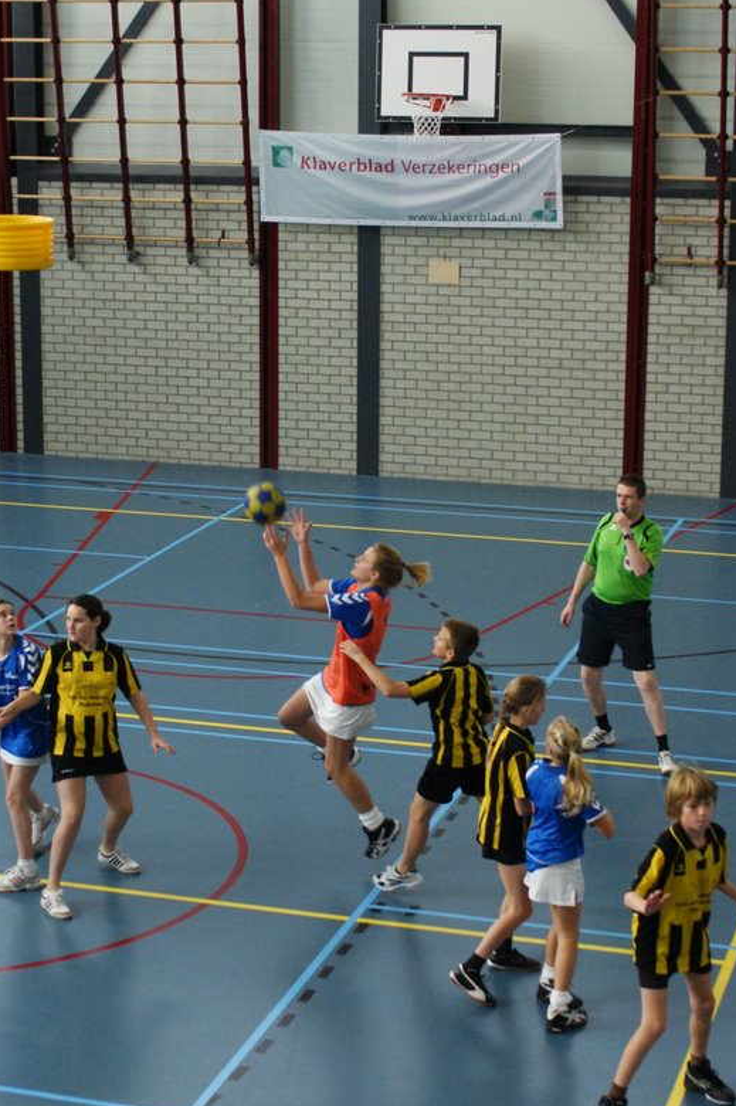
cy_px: 564
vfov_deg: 25.1
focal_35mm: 81
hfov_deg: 16.9
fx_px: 2480
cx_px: 334
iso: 800
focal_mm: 35
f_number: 4.5
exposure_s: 1/200
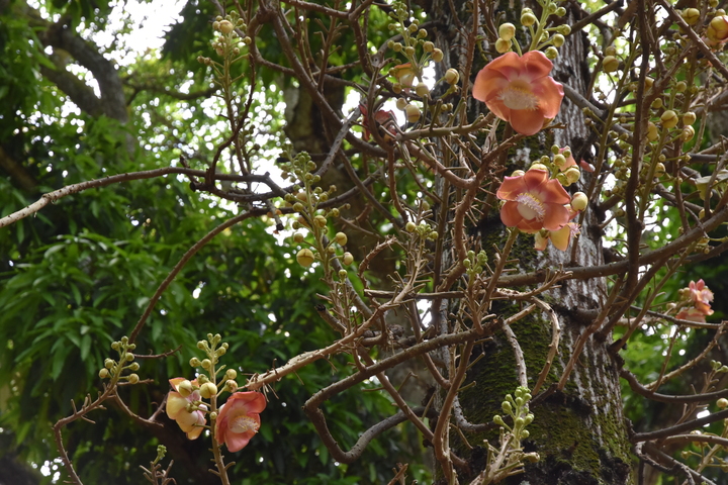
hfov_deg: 21.9
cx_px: 364
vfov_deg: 14.7
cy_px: 242
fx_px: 1881
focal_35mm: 93
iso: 800
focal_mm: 62
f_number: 7.1
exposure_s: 1/200
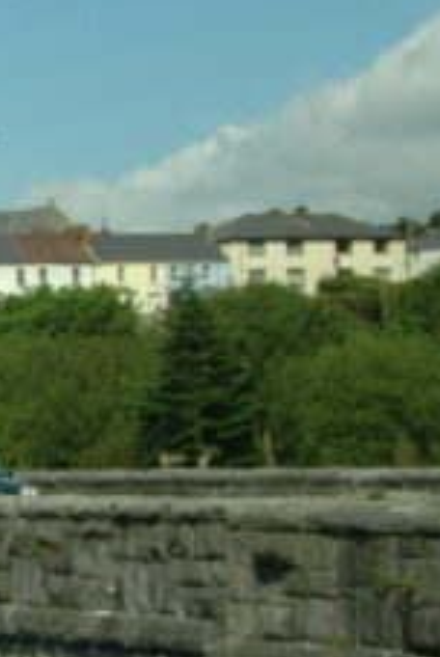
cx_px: -663
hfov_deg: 7.8
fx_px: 2961
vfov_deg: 12.6
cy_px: 460
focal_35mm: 162
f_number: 6.3
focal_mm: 24
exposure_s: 1/160
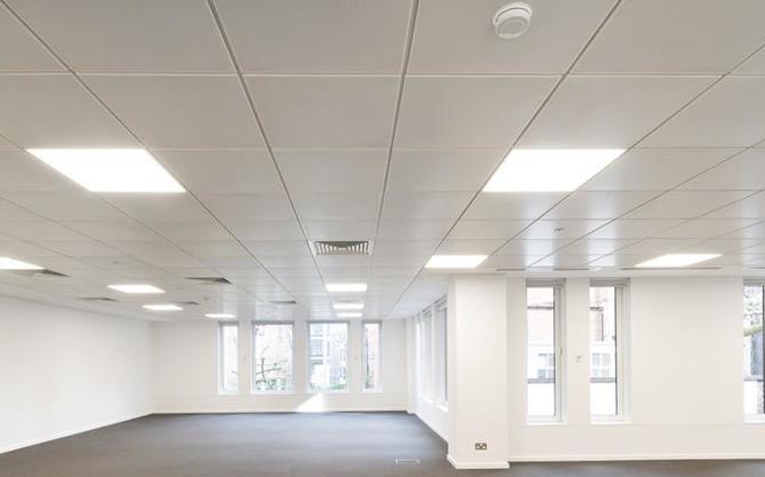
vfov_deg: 52.7
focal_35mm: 22
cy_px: 354
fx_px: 458
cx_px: 366
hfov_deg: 79.6
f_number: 9
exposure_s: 1/10
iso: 500
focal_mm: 14
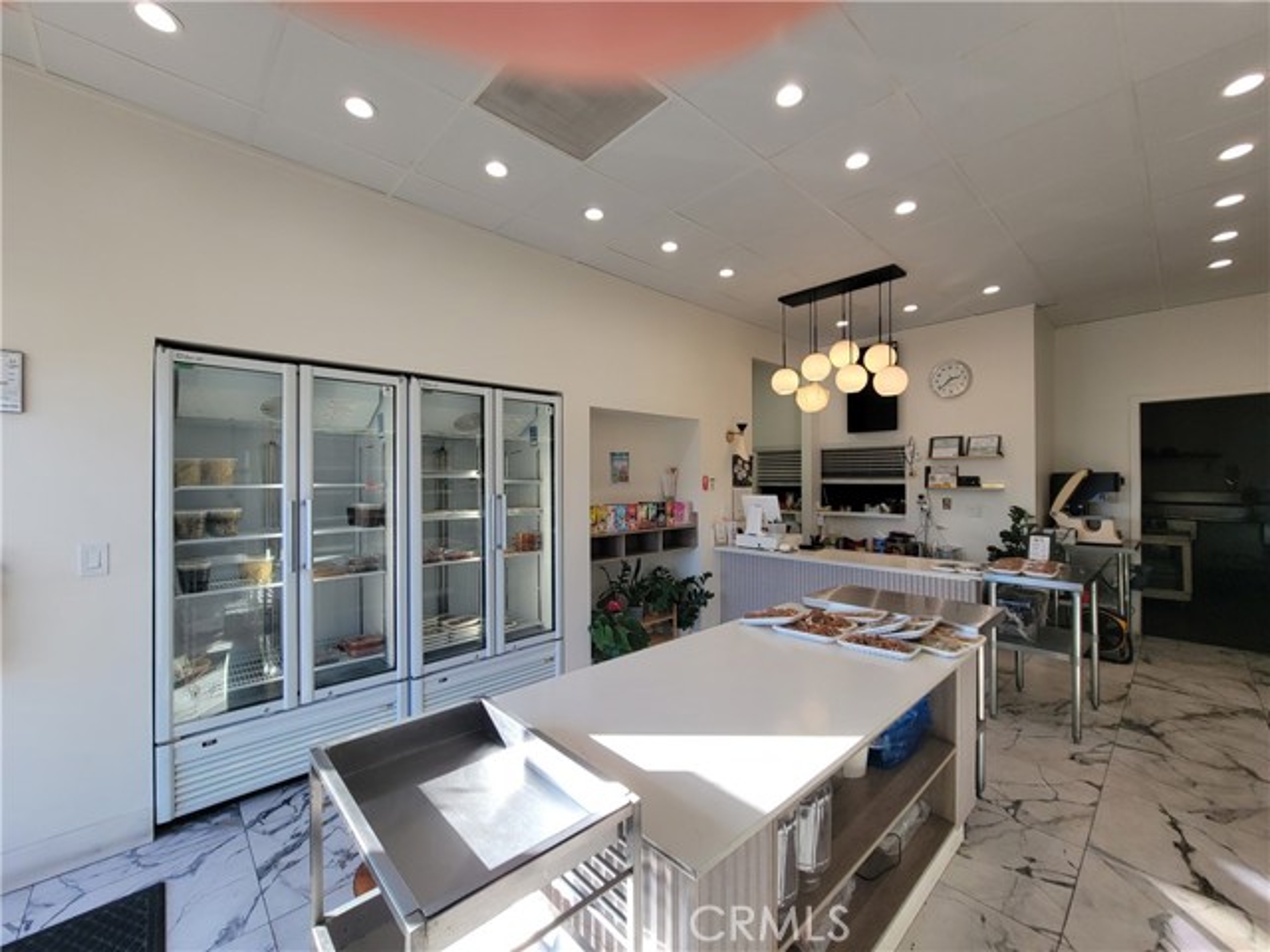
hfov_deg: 106.2
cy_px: 476
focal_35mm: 13
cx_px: 635
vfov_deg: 89.9
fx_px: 477
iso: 50
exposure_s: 1/150
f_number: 2.2
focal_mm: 2.2
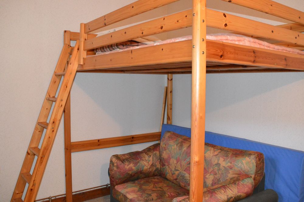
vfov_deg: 47.9
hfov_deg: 67.4
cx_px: 152
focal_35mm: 27
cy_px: 101
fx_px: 228
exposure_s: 1/60
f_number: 3.5
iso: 3200
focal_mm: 18
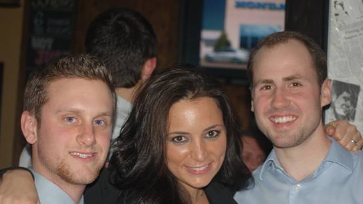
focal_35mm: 88
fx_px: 842
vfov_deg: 13.8
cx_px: 183
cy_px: 121
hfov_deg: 24.3
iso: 400
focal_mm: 55
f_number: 4
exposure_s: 1/60
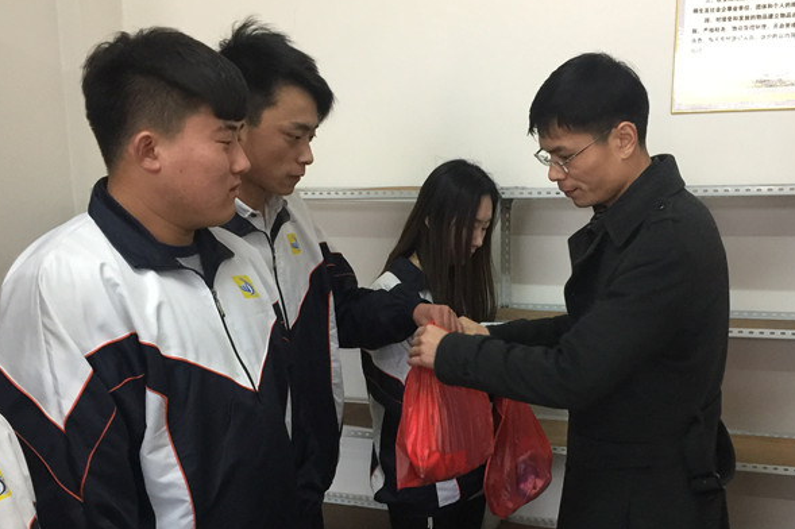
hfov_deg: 47.3
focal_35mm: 41
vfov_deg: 32.2
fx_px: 905
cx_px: 447
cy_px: 377
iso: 125
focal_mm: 4.15
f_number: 2.2
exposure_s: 1/17
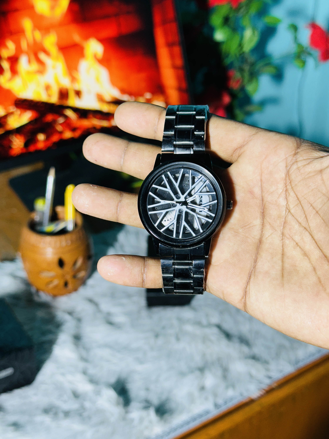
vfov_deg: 39.7
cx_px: 164
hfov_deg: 30.3
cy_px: 220
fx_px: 608
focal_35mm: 48
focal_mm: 6.86
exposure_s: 1/50
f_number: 1.78
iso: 80
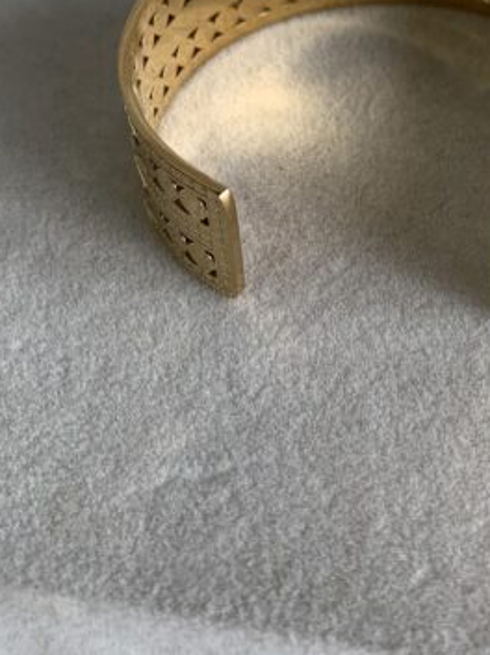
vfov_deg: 31.2
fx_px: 1116
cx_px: 384
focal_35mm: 59
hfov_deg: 24.4
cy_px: 67
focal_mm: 4.25
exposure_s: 1/100
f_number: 1.8
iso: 40
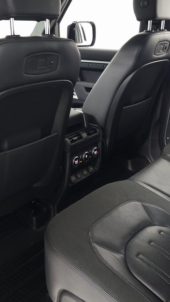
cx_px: 98
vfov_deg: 49.4
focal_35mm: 41
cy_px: 143
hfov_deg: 29.0
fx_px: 329
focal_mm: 6.3
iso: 250
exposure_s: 1/40
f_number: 1.7
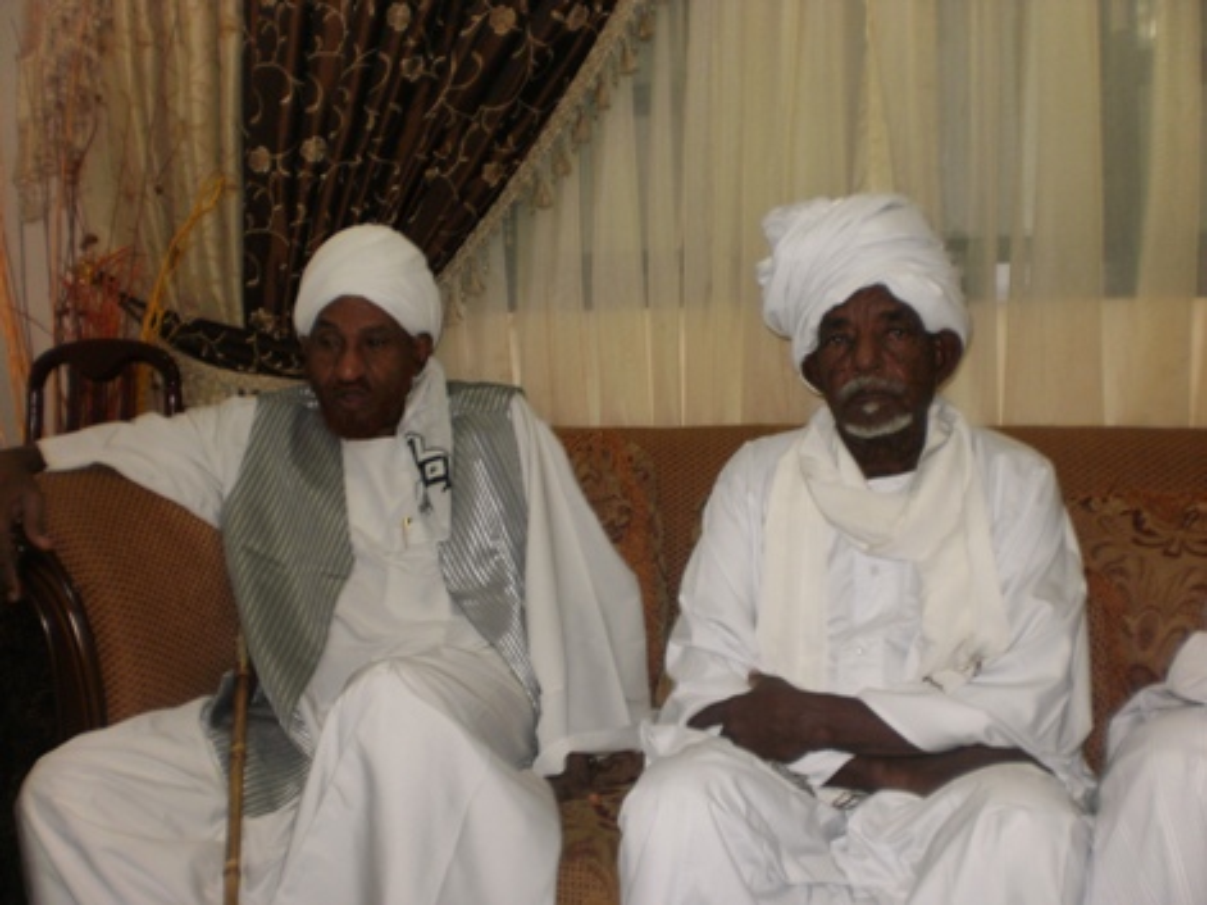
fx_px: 1325
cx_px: 604
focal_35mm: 38
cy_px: 452
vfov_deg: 37.7
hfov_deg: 49.0
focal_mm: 6.3
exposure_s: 1/30
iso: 125
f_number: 3.1
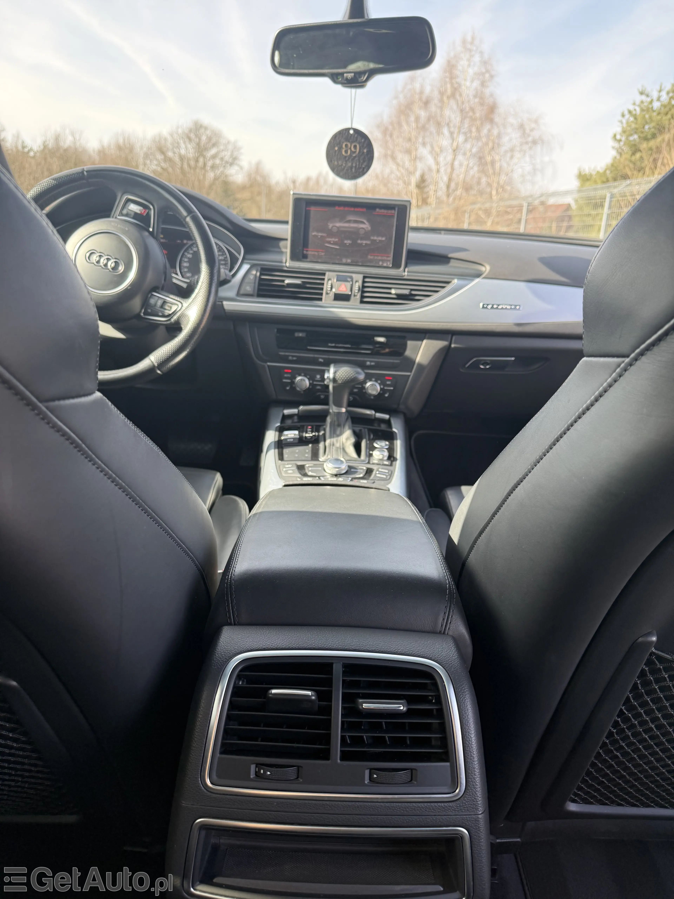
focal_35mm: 24
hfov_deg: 56.8
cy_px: 450
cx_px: 337
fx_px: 623
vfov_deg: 71.6
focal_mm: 6.76
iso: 125
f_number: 1.78
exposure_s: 1/243
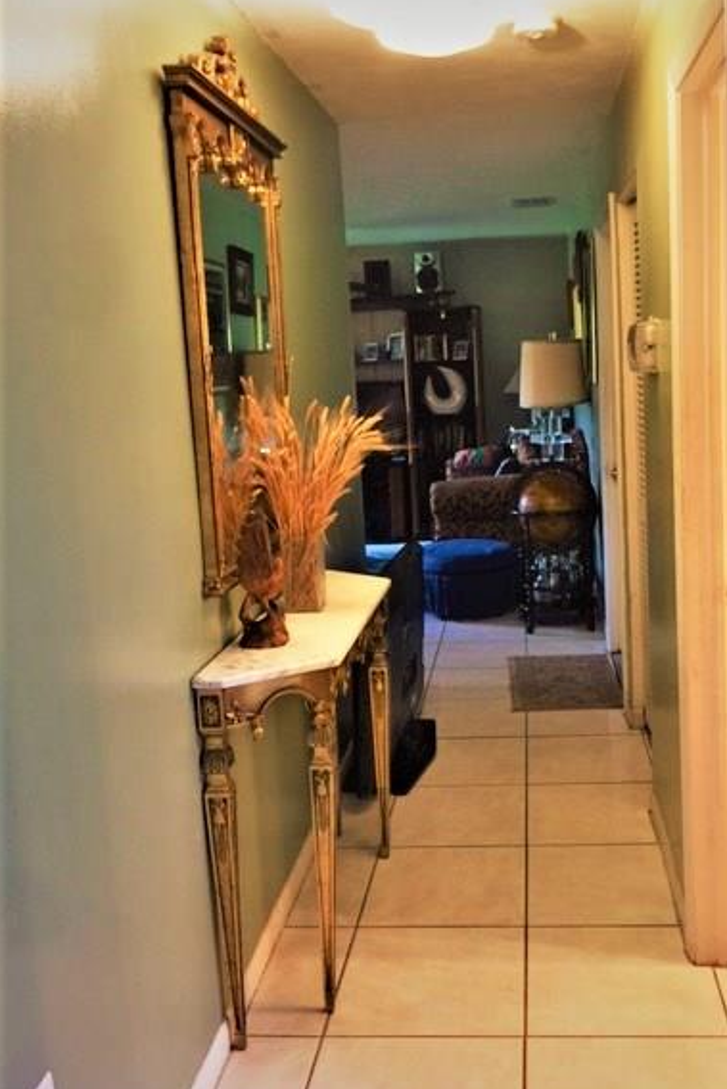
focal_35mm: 34
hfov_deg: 38.7
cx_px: 453
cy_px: 498
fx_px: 1029
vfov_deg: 55.7
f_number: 2.2
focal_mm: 4.15
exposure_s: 1/15
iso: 64
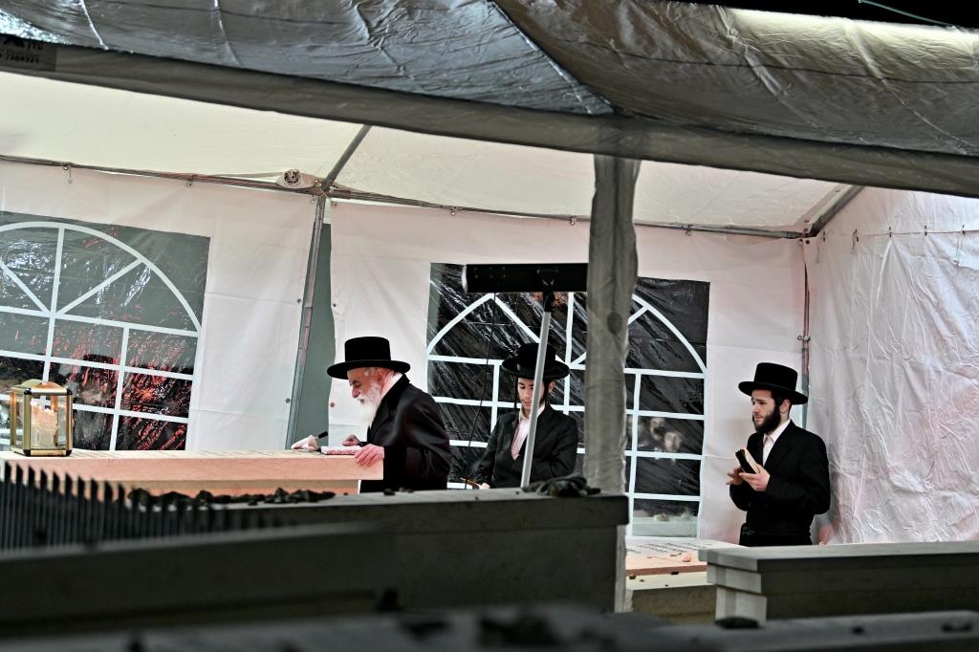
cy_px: 326
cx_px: 490
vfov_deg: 9.3
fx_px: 3996
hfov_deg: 14.0
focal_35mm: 147
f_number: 2.8
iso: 400
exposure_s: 1/125
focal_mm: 98
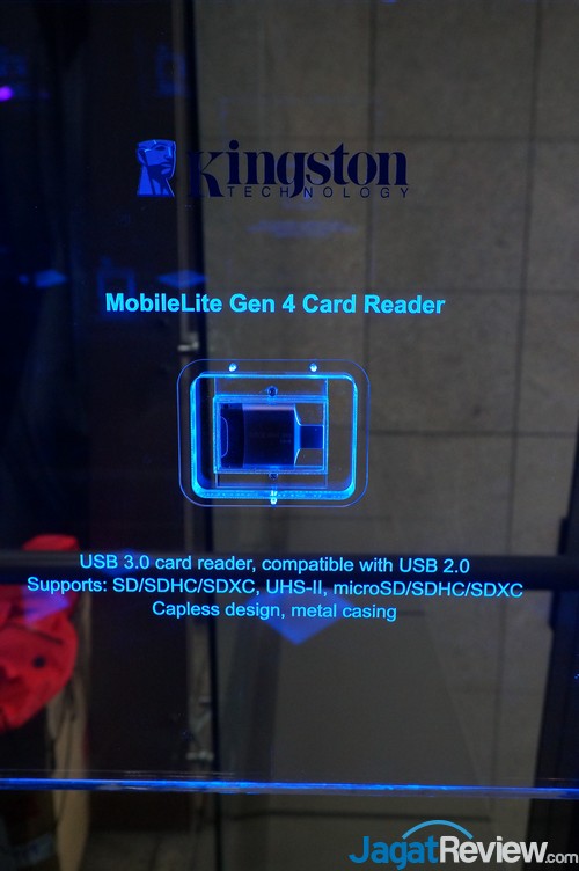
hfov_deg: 38.3
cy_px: 436
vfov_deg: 55.1
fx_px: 834
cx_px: 290
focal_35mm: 34
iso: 1600
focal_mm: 23
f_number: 5.6
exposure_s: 1/100
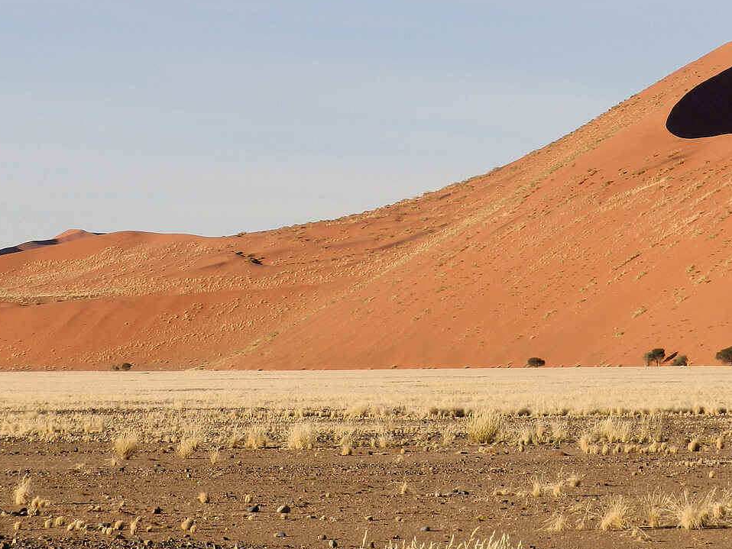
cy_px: 131
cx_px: 551
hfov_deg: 10.3
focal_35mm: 192
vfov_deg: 7.7
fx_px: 4061
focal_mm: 20.5
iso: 160
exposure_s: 1/800
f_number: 4.8
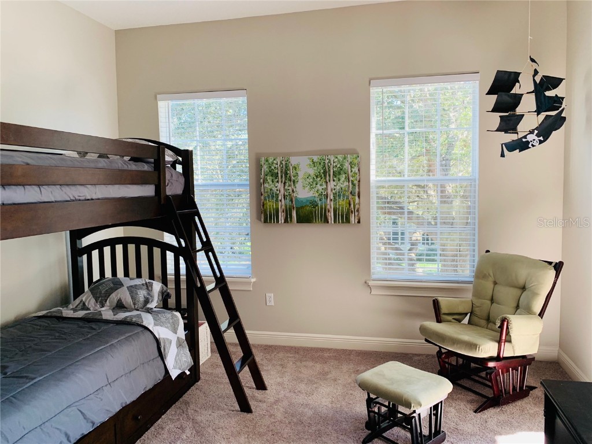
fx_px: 445
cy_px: 222
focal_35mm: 26
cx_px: 296
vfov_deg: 53.1
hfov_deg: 67.3
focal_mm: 4.25
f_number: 1.8
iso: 100
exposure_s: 1/121
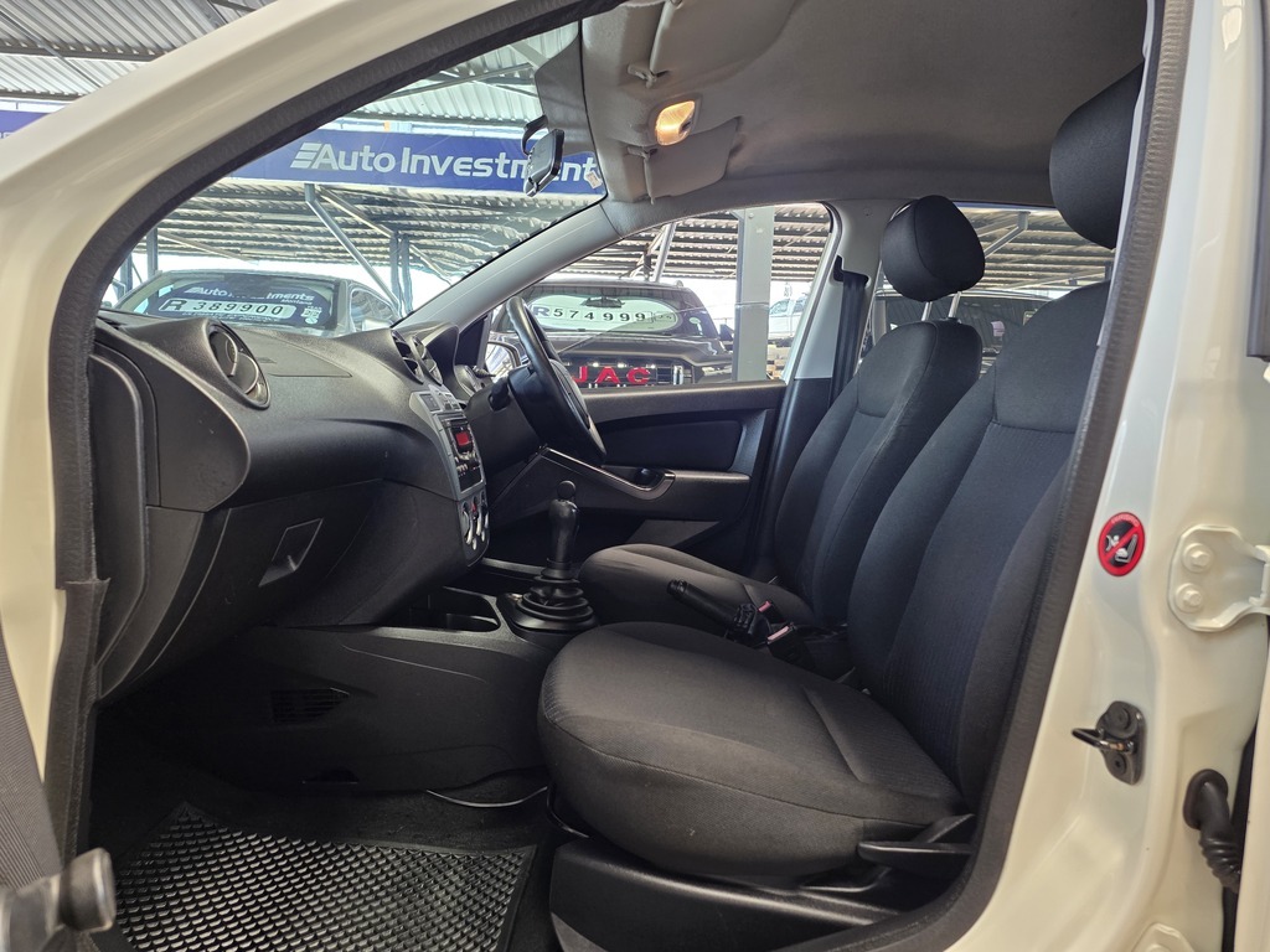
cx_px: 635
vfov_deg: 58.9
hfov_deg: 73.9
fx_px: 844
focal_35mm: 23
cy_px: 476
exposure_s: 1/180
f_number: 1.7
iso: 200
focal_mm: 6.25
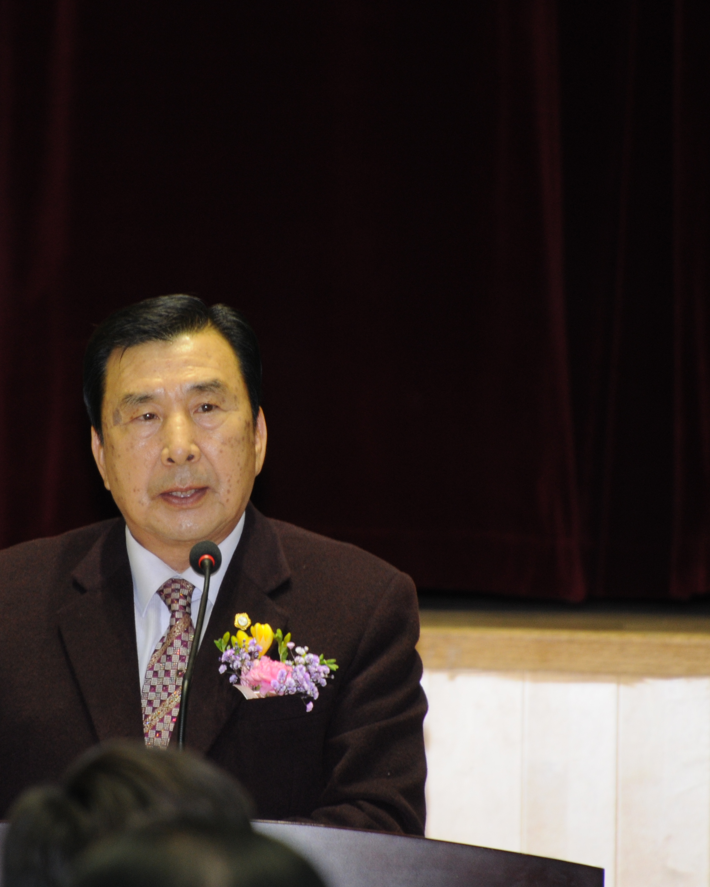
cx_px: 220
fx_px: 19043
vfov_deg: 2.7
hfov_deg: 2.1
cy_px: 481
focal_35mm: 725
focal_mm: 300
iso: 400
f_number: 6.3
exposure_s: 1/60
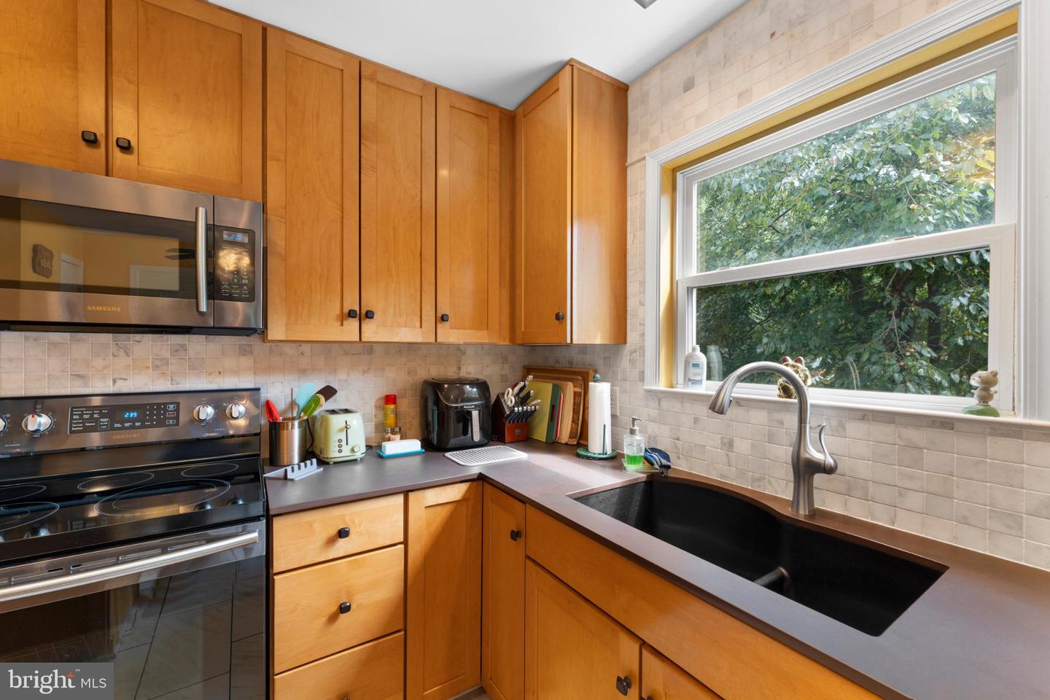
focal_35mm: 14
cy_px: 350
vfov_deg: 81.2
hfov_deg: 104.3
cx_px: 525
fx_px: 408
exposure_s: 1/3
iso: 250
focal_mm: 14
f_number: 9
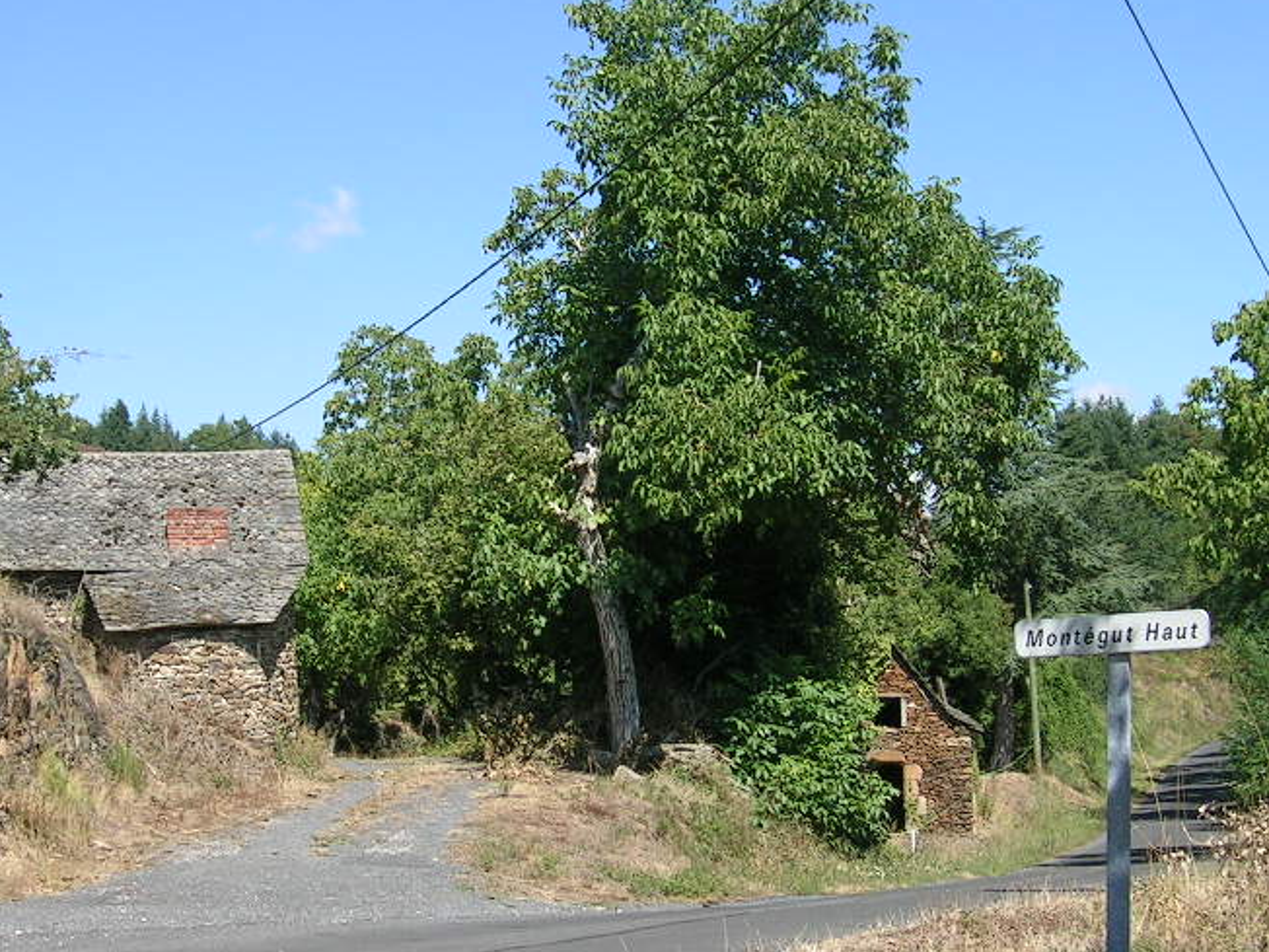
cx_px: 557
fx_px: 2016
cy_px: 518
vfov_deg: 26.5
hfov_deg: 34.9
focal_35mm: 55
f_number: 4.8
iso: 50
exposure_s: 1/285
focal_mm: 5.4
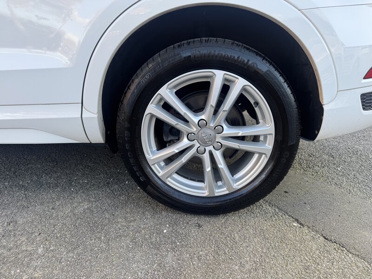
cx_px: 186
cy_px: 140
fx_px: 258
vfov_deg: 56.8
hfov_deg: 71.6
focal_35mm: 24
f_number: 1.78
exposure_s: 1/193
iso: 80
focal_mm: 6.76
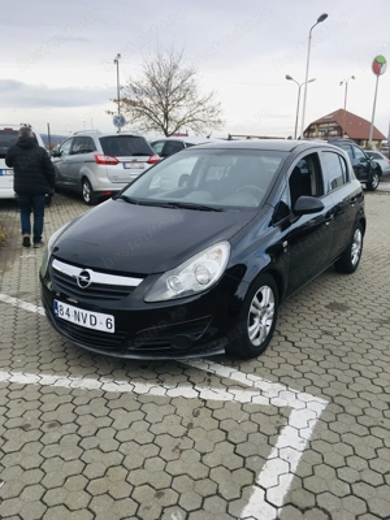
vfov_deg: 61.7
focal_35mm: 29
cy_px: 260
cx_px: 195
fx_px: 436
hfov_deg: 48.2
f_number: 2.2
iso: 25
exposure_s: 1/416
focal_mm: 4.15
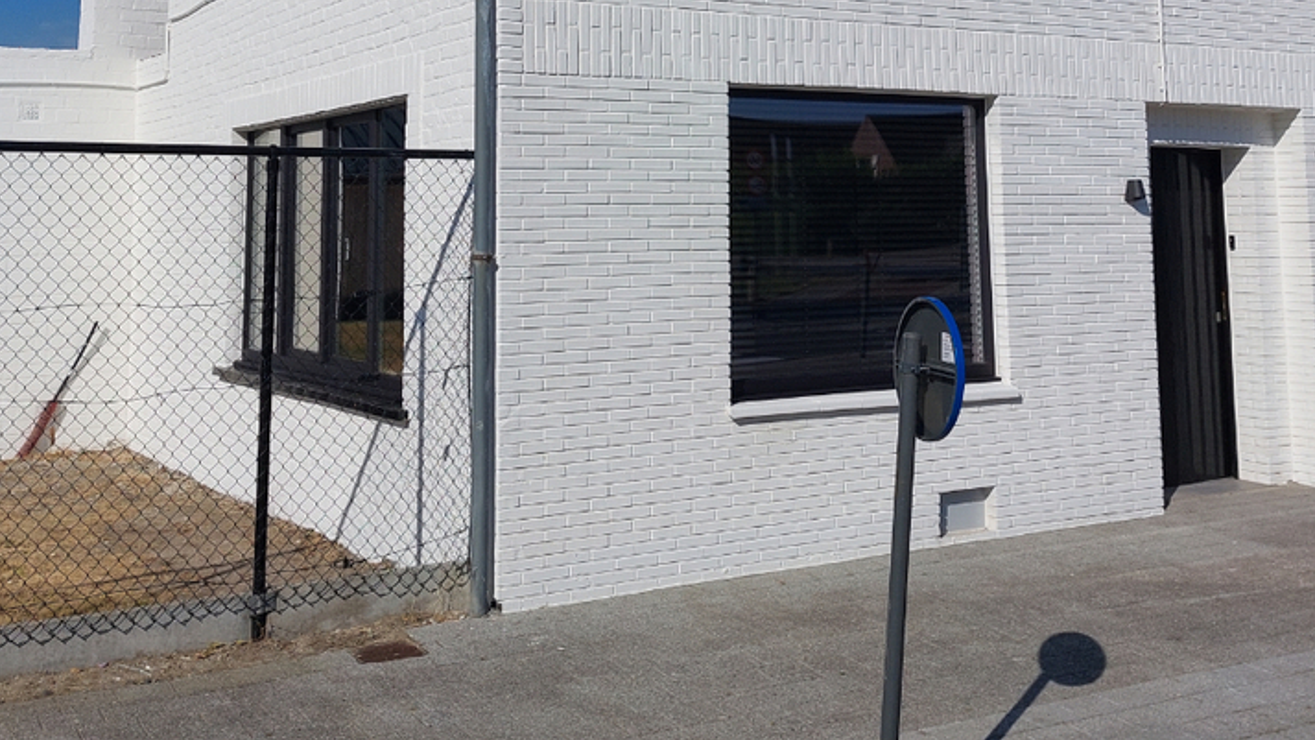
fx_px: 1534
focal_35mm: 44
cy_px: 92
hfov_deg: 46.4
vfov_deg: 26.3
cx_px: 697
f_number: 1.8
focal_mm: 5.23
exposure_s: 1/3187
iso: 25
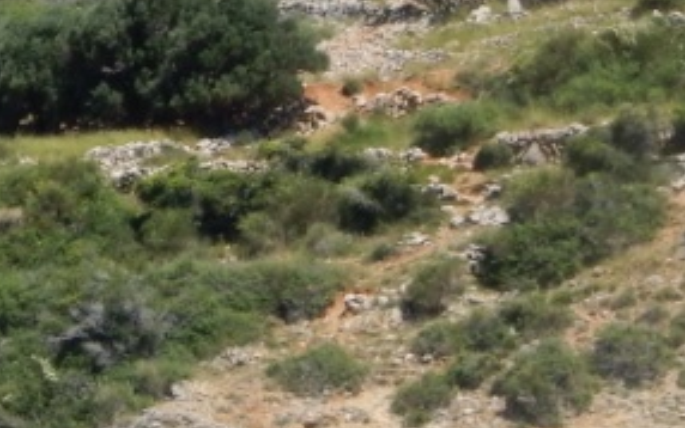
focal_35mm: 285
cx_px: -383
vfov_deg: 4.6
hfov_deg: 7.2
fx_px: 5323
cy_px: 337
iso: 125
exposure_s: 1/1000
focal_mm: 13.5
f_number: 4.2
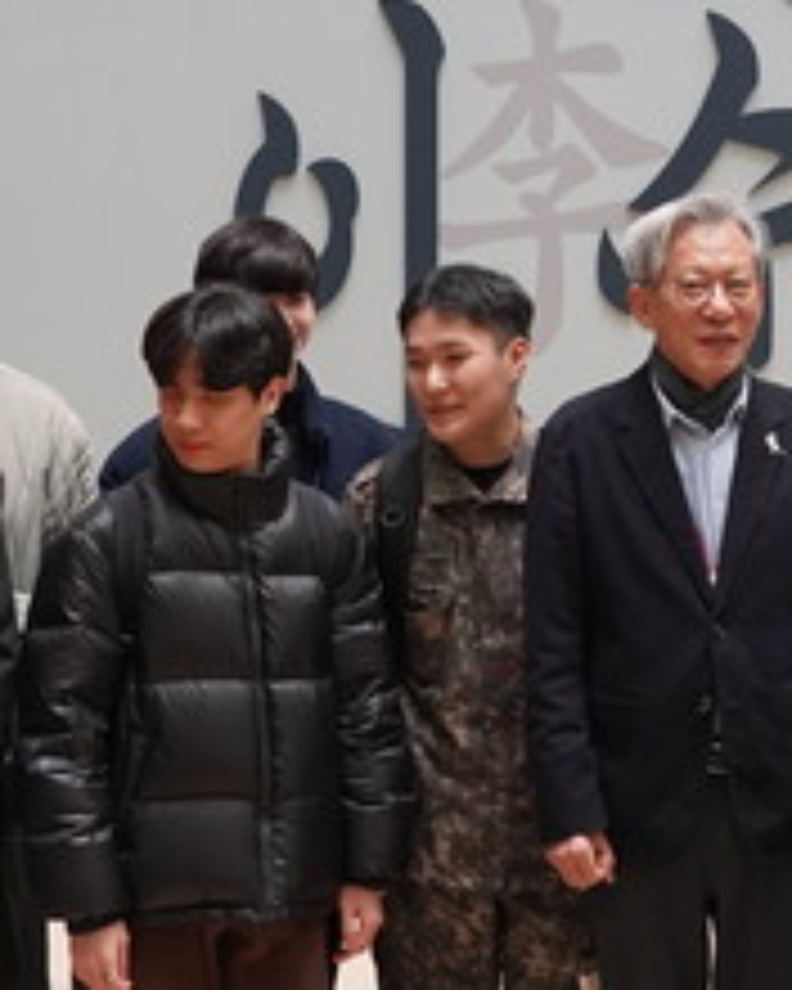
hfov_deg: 17.1
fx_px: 2608
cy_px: 331
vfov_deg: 21.4
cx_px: 657
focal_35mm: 89
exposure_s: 1/160
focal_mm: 24
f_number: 4
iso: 2000
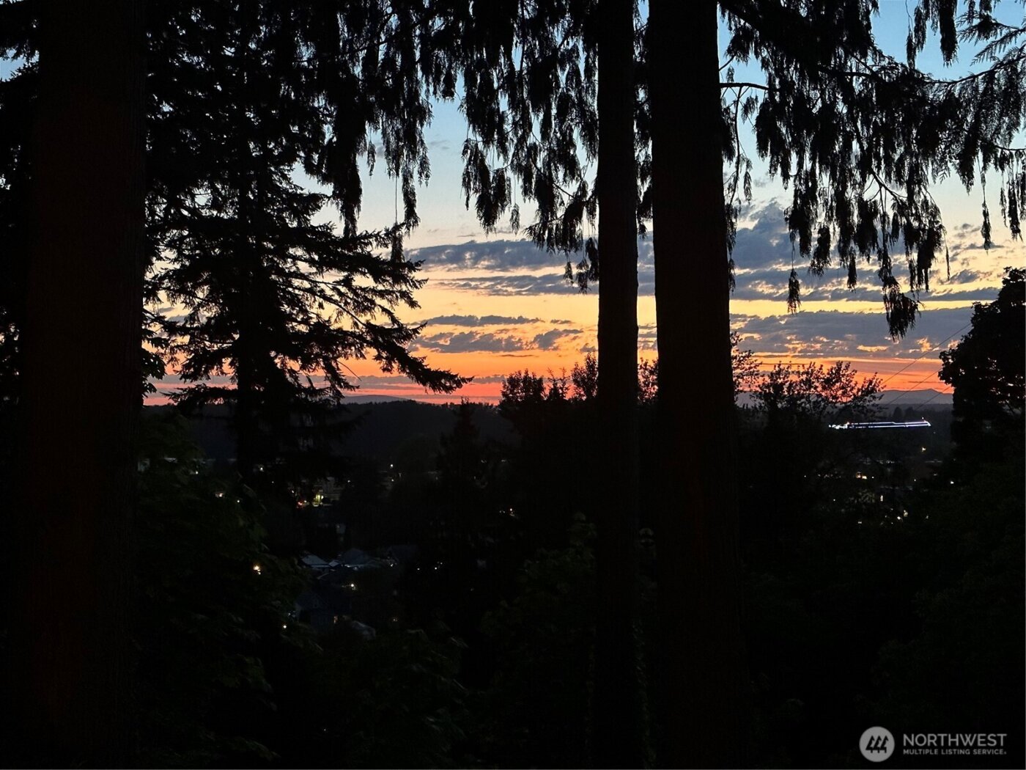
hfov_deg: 39.7
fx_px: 1423
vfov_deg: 30.3
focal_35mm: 48
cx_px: 513
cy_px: 385
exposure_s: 1/40
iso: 320
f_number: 1.78
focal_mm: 6.86
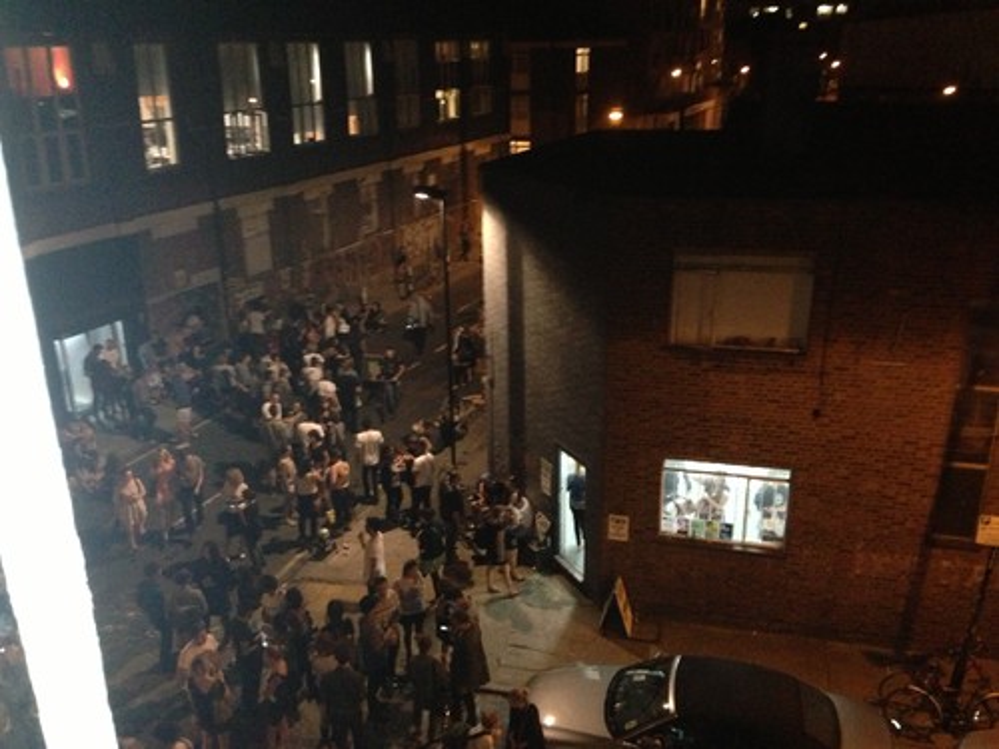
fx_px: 952
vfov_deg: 42.9
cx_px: 500
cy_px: 374
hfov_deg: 55.4
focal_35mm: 33
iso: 800
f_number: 2.4
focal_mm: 4.13
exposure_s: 1/16
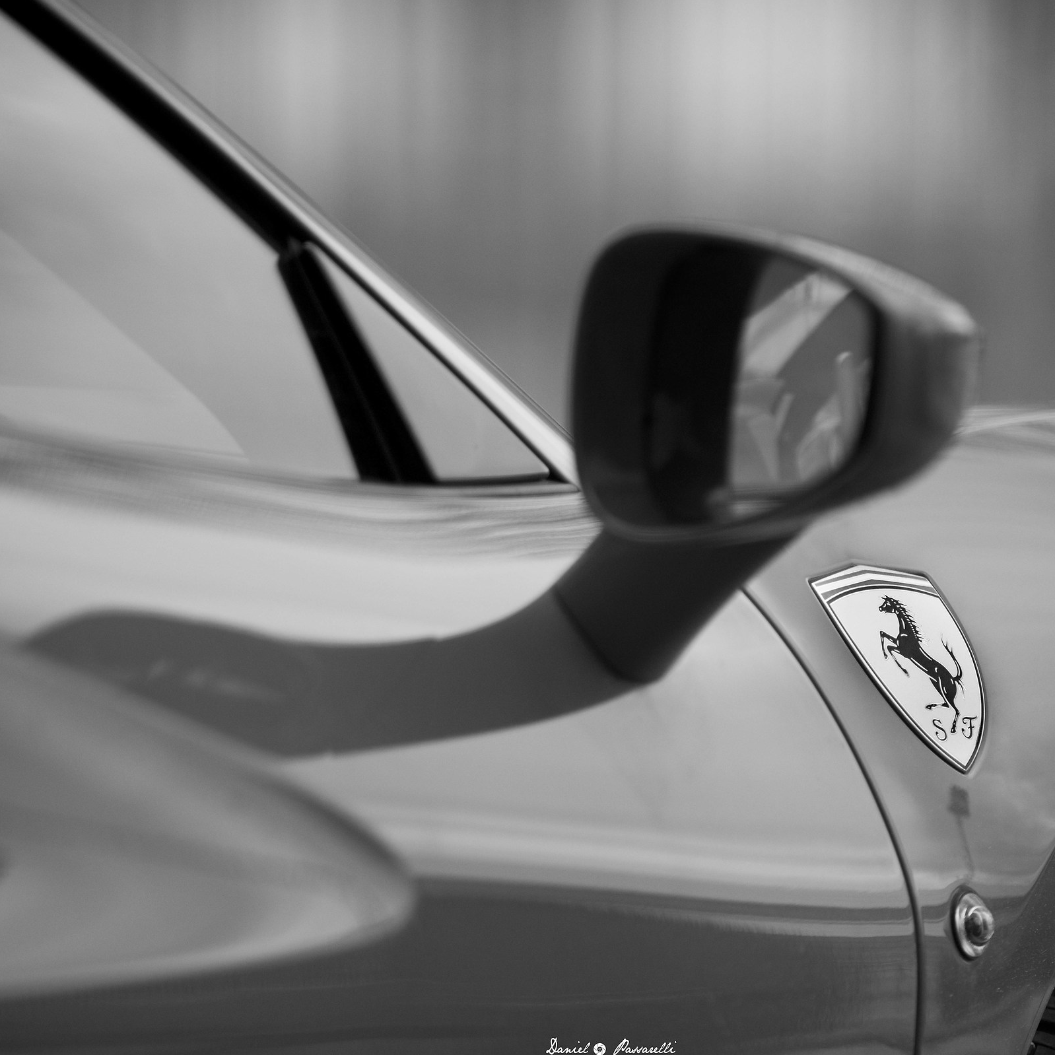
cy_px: 527
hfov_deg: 4.6
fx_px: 13206
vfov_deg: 4.6
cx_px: 611
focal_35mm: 383
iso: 500
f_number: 2.8
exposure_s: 1/6400
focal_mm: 300
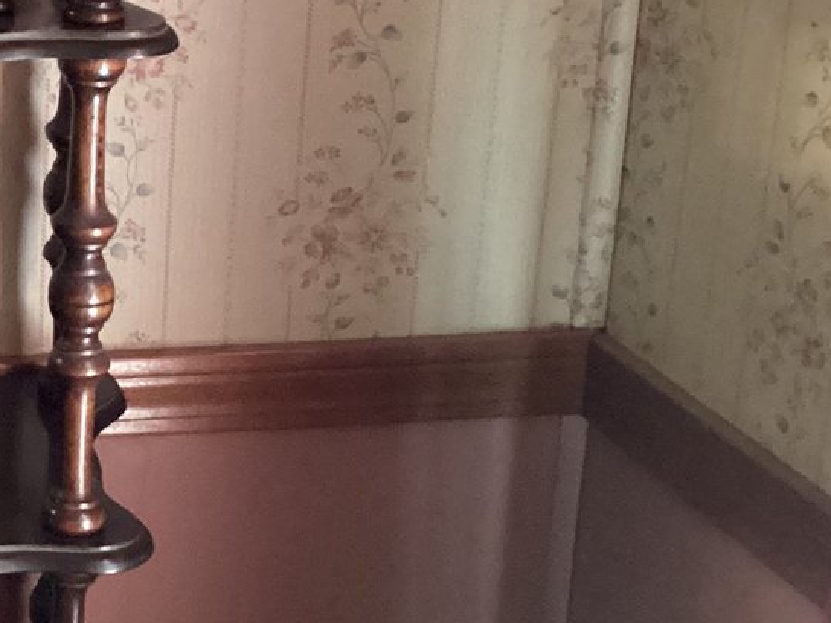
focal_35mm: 86
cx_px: -295
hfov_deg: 20.5
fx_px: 2065
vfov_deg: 17.1
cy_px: 174
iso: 500
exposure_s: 1/30
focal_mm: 3.3
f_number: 2.4
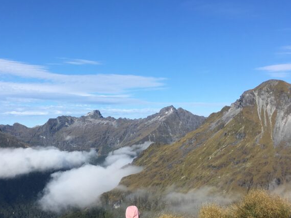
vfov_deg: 27.6
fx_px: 437
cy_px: 166
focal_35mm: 52
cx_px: 107
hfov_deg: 36.6
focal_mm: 4.15
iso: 25
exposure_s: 1/2331
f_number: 2.2
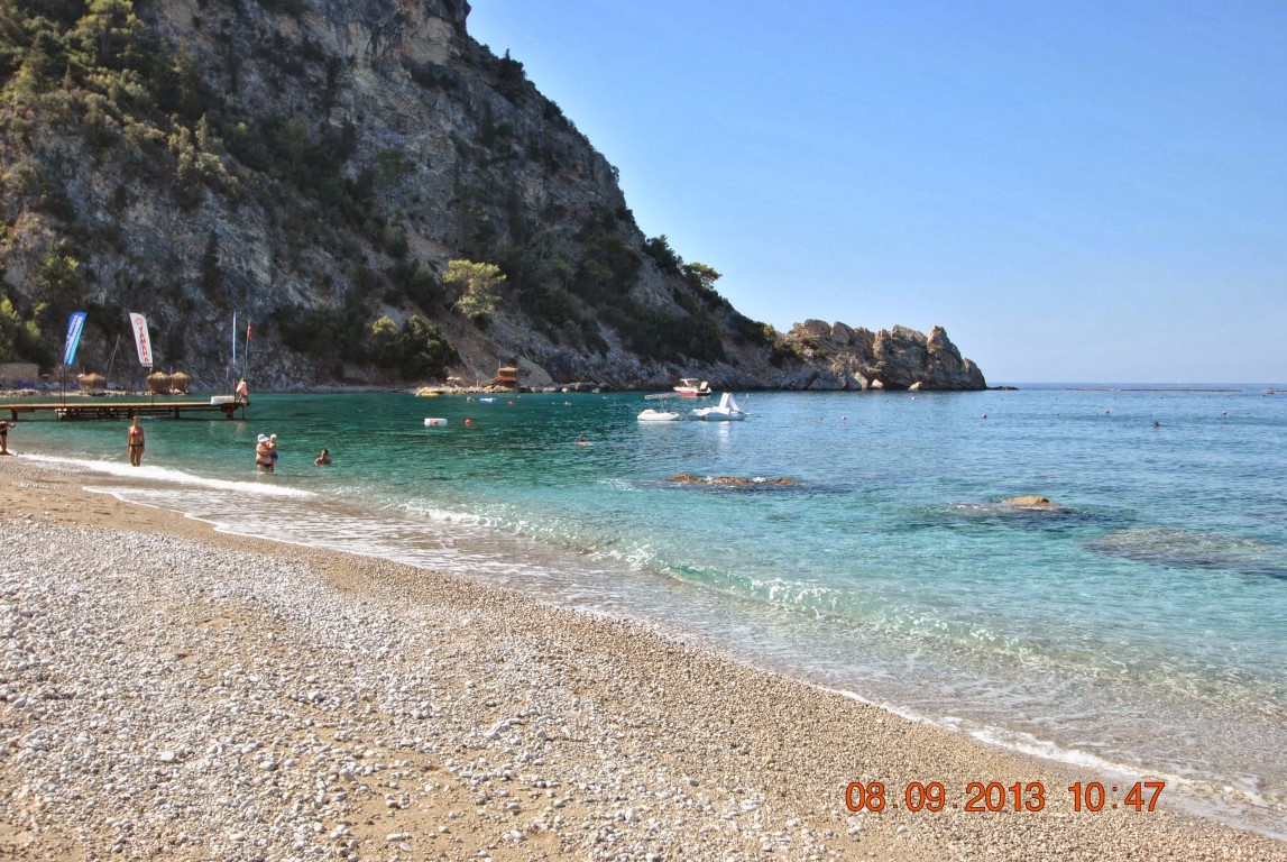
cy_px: 431
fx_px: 1289
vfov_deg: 37.0
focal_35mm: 36
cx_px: 644
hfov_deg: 53.1
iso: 100
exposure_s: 1/200
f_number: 7.1
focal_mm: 24
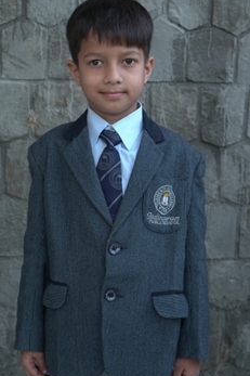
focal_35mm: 62
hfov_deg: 21.9
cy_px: 163
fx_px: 646
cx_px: 110
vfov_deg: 32.4
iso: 400
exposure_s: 1/125
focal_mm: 48
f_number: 8
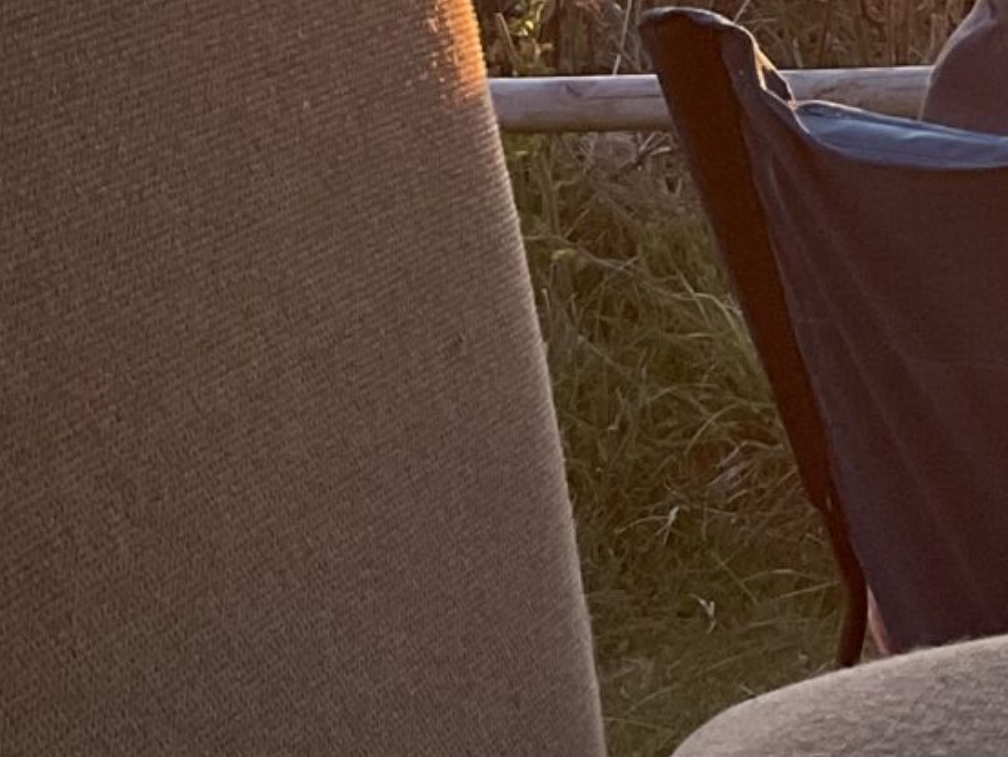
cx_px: 1816
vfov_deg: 10.5
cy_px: -502
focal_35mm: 134
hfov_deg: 13.3
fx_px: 3904
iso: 16
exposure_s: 1/391
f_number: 1.8
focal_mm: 3
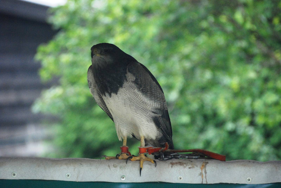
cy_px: 94
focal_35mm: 292
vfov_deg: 4.7
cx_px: 140
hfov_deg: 7.0
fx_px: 2286
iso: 1600
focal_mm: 195
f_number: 5
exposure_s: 1/640
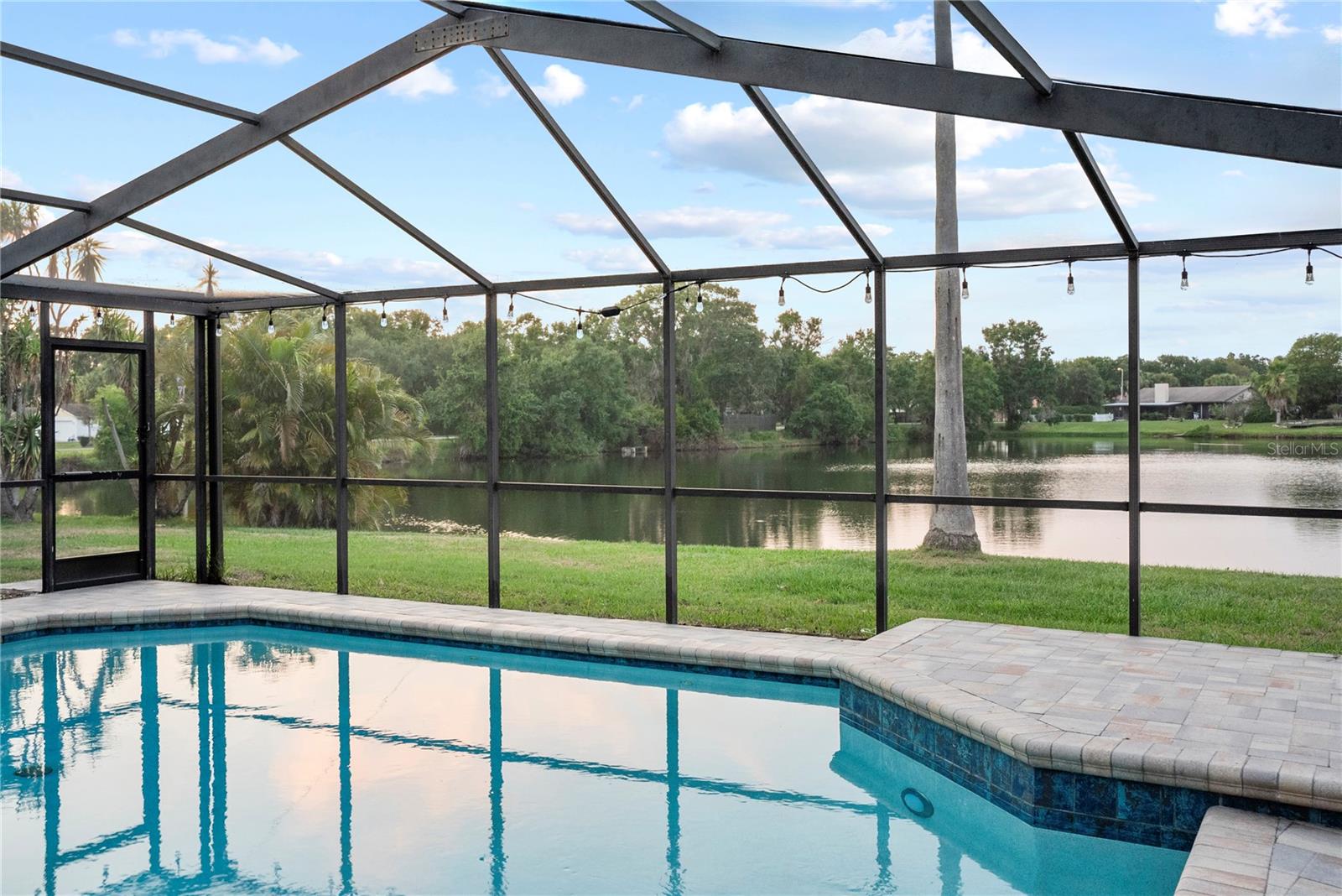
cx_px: 671
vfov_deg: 41.1
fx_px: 1193
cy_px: 448
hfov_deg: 58.7
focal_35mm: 32
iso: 400
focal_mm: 32
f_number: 8
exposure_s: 1/5
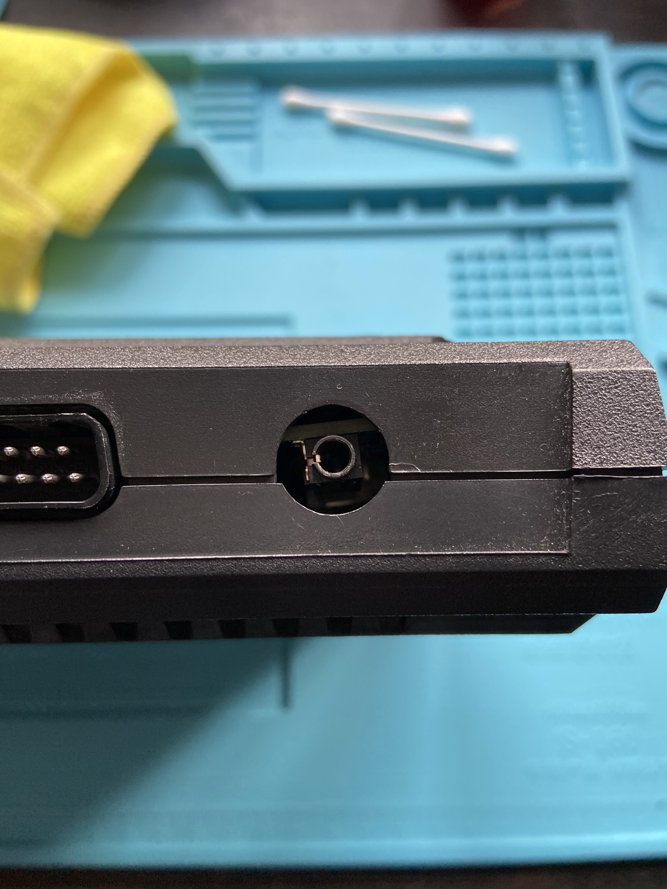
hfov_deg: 53.1
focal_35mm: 26
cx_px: 334
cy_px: 444
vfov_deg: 67.3
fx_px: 668
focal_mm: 4.25
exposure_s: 1/121
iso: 125
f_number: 1.8
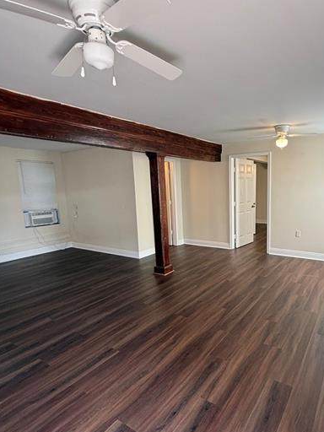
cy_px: 229
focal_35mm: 21
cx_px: 213
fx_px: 262
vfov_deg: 78.9
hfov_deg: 62.0
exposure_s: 1/99
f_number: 2.2
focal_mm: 2.22
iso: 125
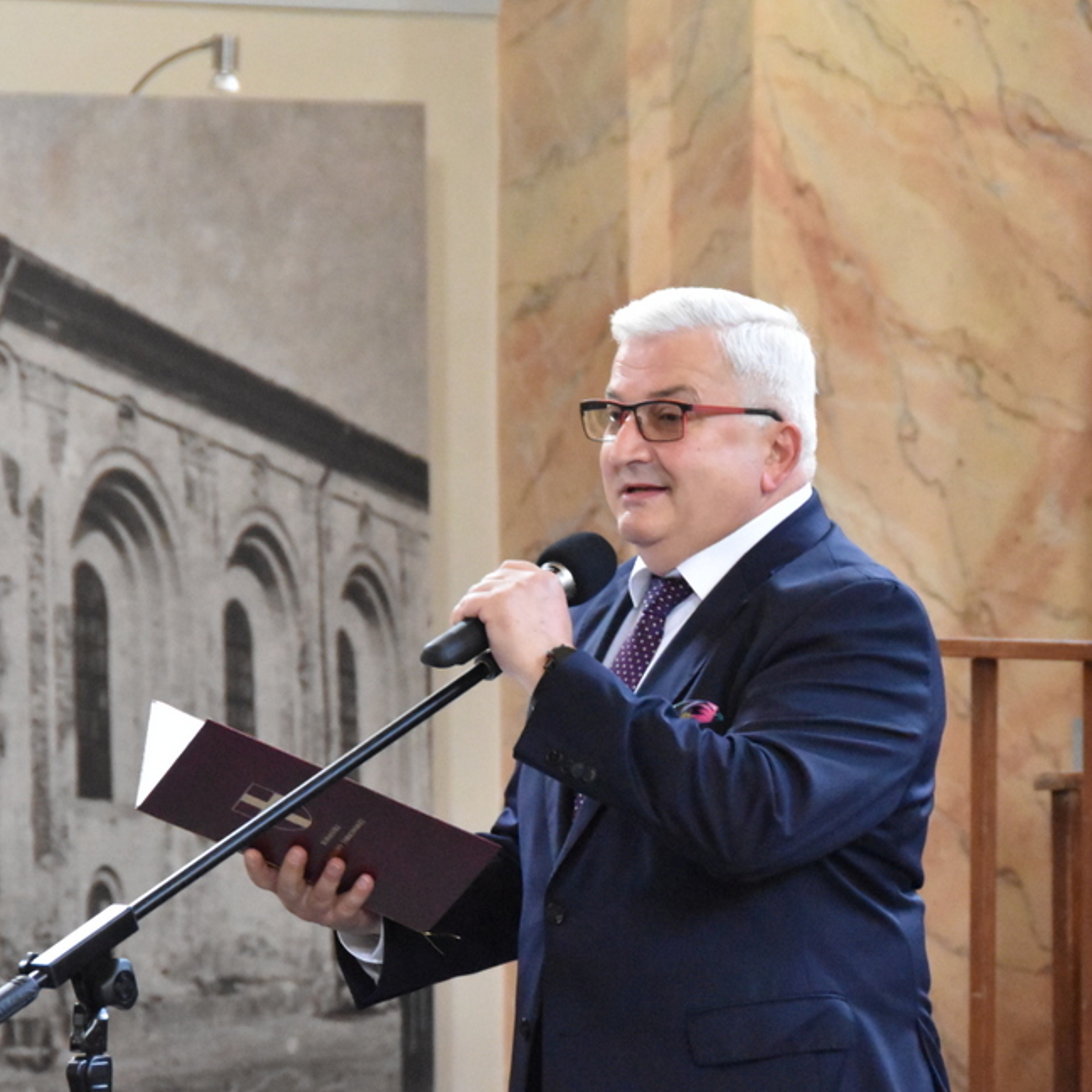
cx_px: 627
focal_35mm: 248
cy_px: 632
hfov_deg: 7.1
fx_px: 8844
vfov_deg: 7.1
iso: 8000
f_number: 5.3
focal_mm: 105
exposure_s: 1/160
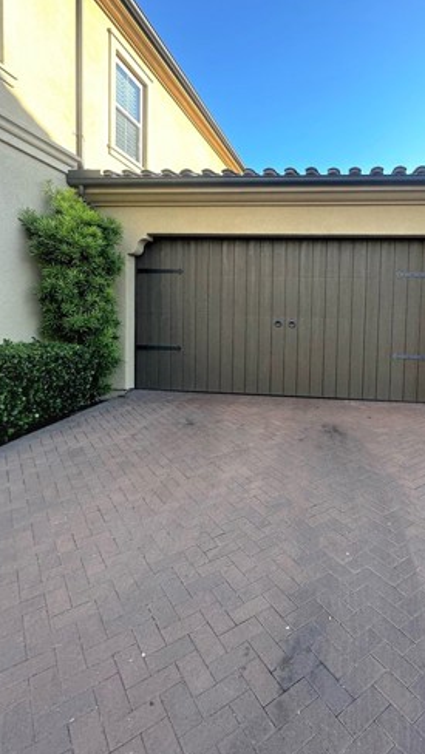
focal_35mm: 20
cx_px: 309
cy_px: 343
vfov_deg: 86.4
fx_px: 400
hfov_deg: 53.8
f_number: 2.2
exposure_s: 1/252
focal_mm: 2.22
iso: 40
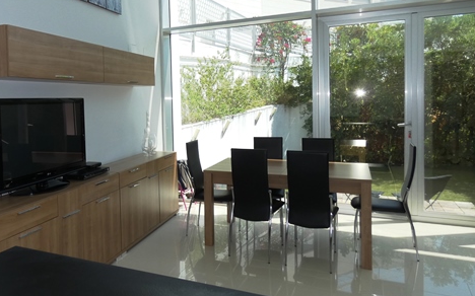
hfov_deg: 63.3
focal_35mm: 29
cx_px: 164
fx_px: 375
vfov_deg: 42.9
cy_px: 117
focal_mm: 3.6
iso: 80
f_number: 2.8
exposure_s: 1/200
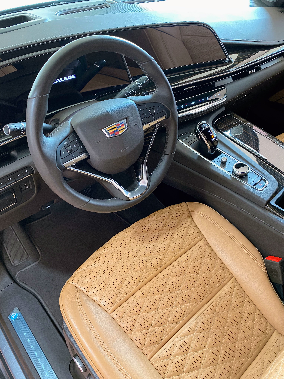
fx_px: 284
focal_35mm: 26
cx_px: 142
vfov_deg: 67.3
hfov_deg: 53.1
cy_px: 190
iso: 250
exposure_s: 1/60
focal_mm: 4.25
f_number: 1.8
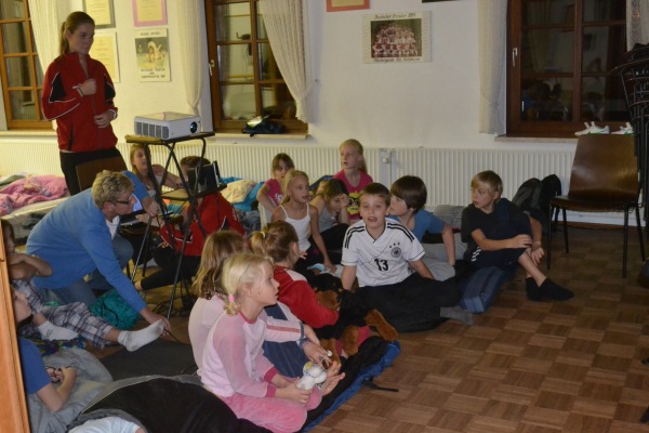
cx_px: 324
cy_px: 216
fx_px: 757
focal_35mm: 42
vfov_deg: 31.9
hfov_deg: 46.4
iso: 3200
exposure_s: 1/60
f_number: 4.5
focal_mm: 28
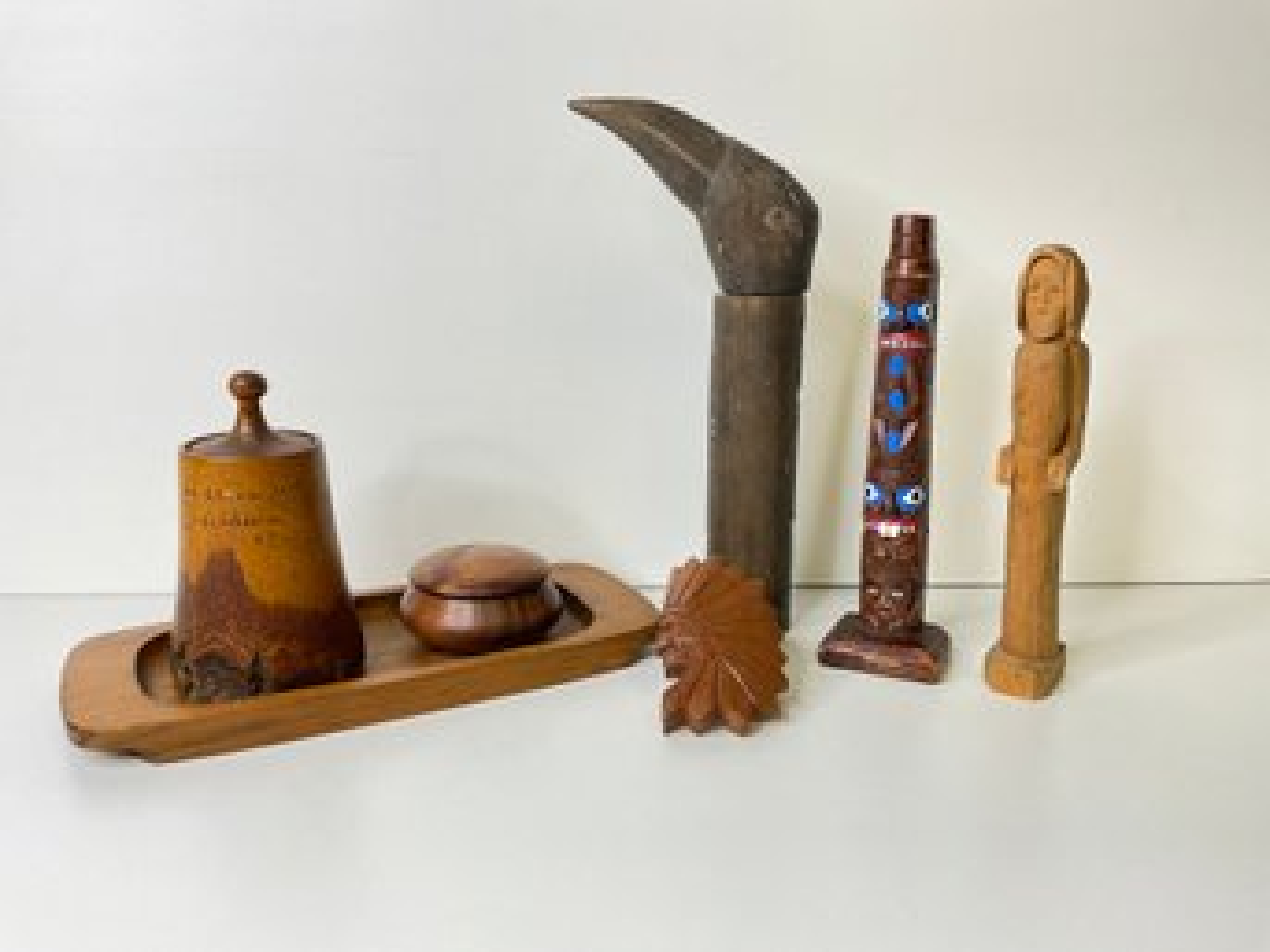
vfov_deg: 48.2
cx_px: 635
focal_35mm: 29
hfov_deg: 61.7
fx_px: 1064
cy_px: 476
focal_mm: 3
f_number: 1.8
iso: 40
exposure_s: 1/120
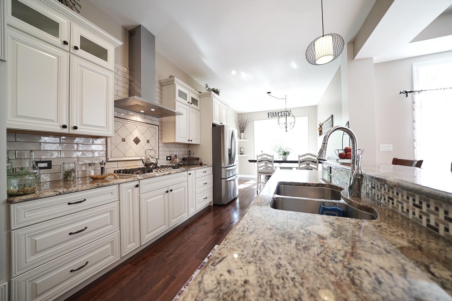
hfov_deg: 112.6
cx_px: 226
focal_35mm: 12
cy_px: 150
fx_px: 151
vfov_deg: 90.0
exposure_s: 1/60
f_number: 4
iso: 640
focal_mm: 12
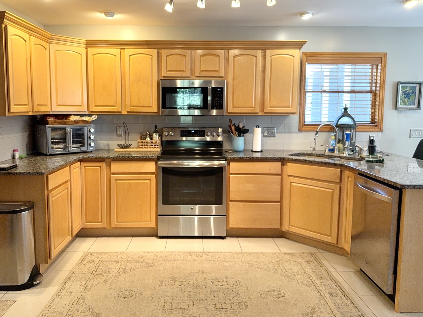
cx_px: 193
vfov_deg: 51.2
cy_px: 141
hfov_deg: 65.2
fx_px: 330
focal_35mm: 27
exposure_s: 1/60
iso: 125
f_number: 1.78
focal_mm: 6.76
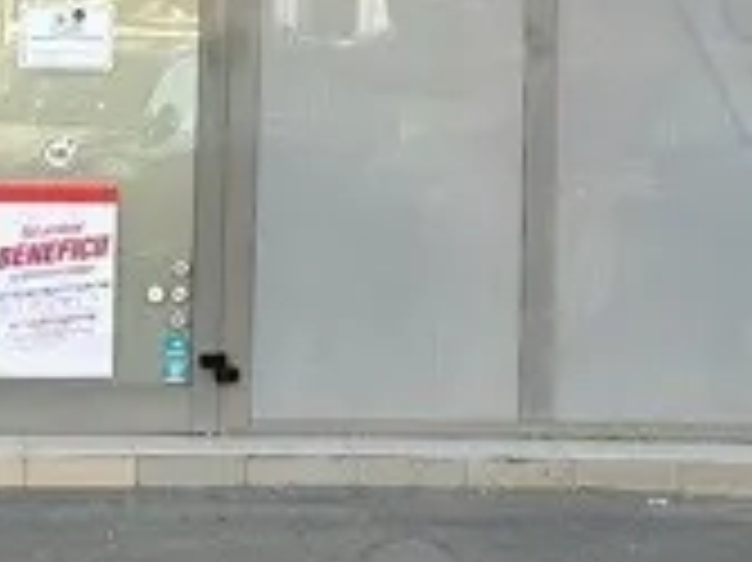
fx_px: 3126
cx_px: 284
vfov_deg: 10.0
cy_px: -243
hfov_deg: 13.7
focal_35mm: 144
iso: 80
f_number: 1.78
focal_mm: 6.86
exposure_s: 1/414
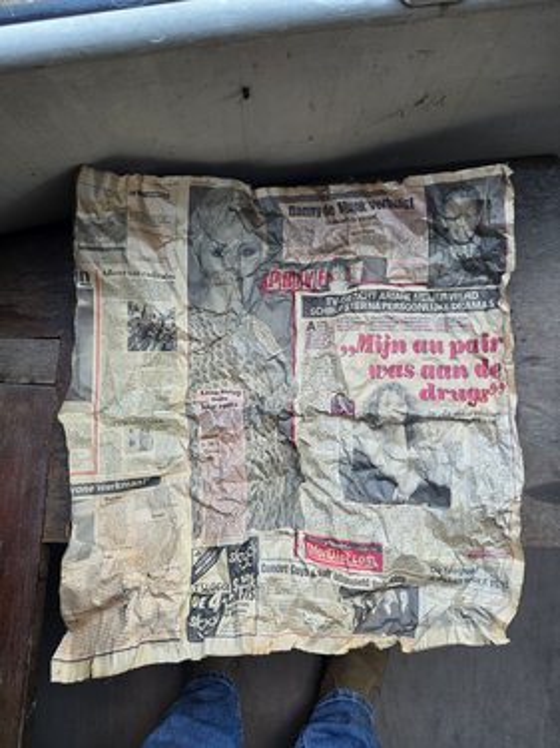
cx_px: 280
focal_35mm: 23
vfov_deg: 73.9
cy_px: 374
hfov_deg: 58.9
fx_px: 496
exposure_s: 1/180
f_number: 1.7
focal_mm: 6.25
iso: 160
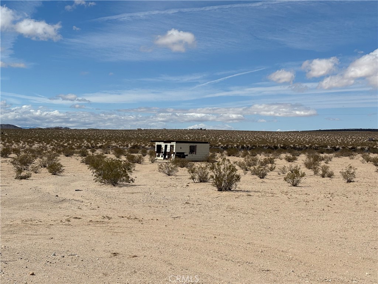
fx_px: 568
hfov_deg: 36.8
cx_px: 189
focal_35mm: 52
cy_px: 142
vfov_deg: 28.0
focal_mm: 5.96
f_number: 1.6
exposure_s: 1/7194
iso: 40
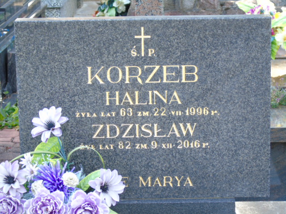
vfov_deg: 12.0
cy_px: 107
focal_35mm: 124
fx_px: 1024
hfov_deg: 15.9
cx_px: 143
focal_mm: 22
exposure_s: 1/30
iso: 80
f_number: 4.6
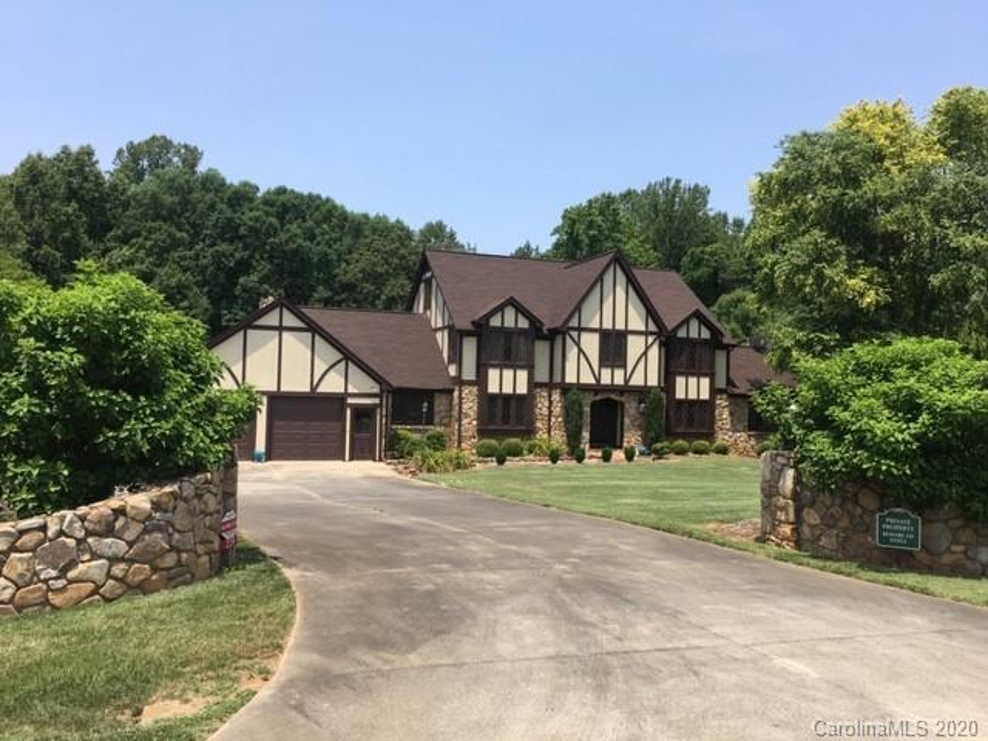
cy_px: 370
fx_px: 828
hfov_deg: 61.7
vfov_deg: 48.2
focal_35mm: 29
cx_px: 494
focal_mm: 4.15
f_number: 2.2
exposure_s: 1/1282
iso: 25
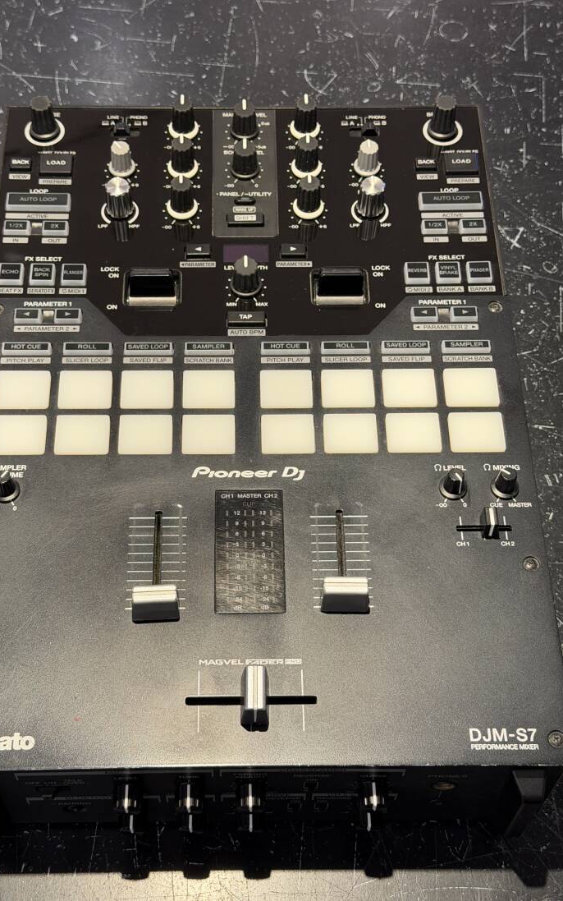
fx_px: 1252
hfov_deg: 25.3
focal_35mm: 51
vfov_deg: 39.6
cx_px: 252
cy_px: 450
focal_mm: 6.76
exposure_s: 1/60
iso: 100
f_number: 1.78
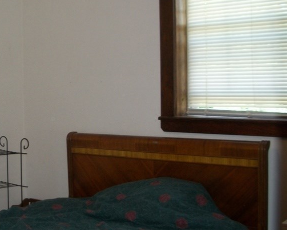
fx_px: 518
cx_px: 58
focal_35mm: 61
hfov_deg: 30.2
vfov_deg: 25.0
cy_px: 130
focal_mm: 6.3
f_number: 3.1
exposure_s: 1/60
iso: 160
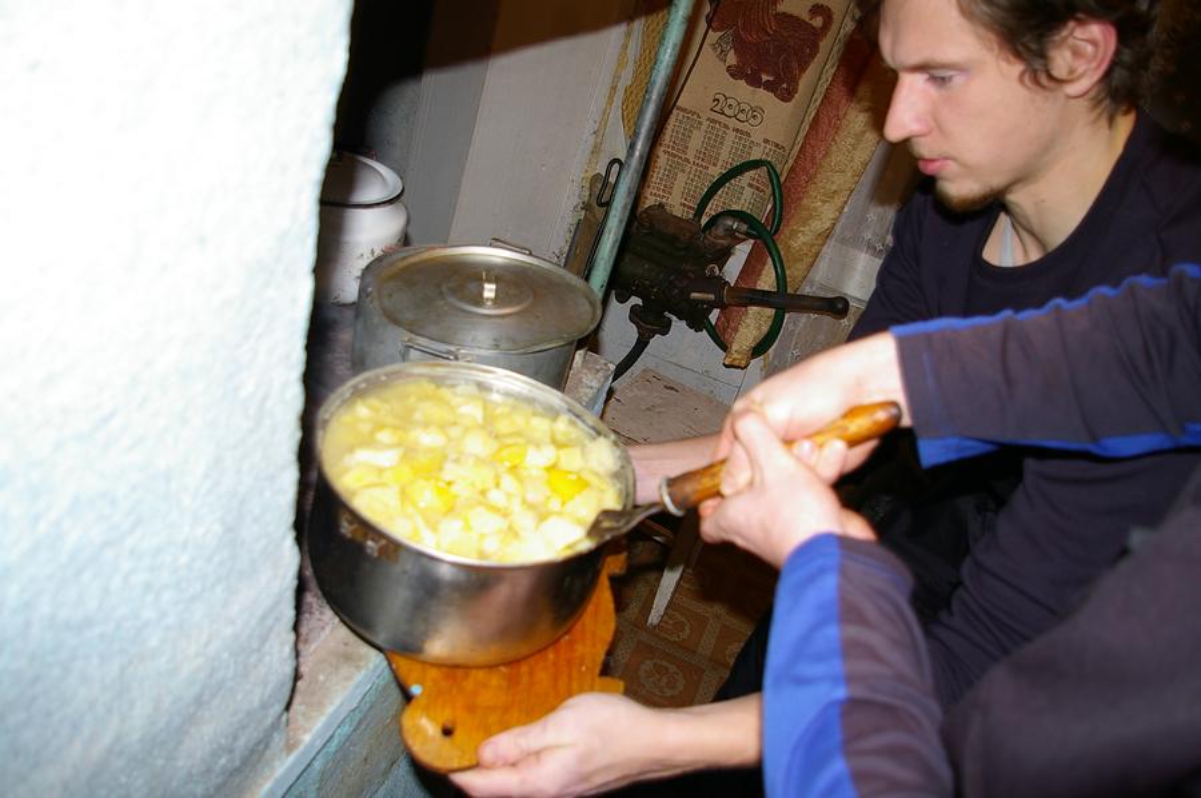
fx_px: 900
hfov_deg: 67.4
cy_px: 399
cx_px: 600
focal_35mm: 27
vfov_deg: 47.8
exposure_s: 1/30
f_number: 3.5
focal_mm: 18
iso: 200
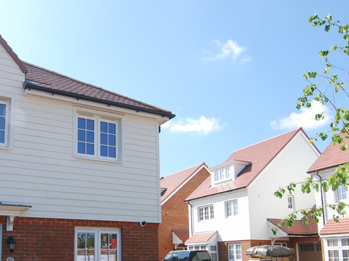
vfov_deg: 39.9
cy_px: 211
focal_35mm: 34
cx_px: 115
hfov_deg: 52.9
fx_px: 343
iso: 100
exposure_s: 1/160
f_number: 6.3
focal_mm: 11
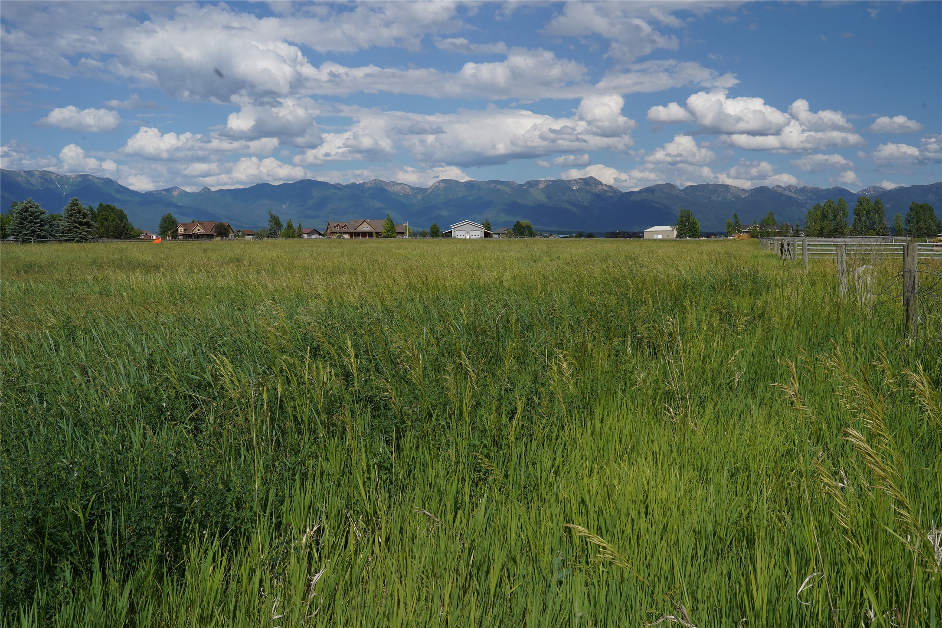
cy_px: 314
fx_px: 942
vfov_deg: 36.9
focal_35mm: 36
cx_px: 471
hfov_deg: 53.1
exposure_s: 1/160
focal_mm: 36
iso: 125
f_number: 16
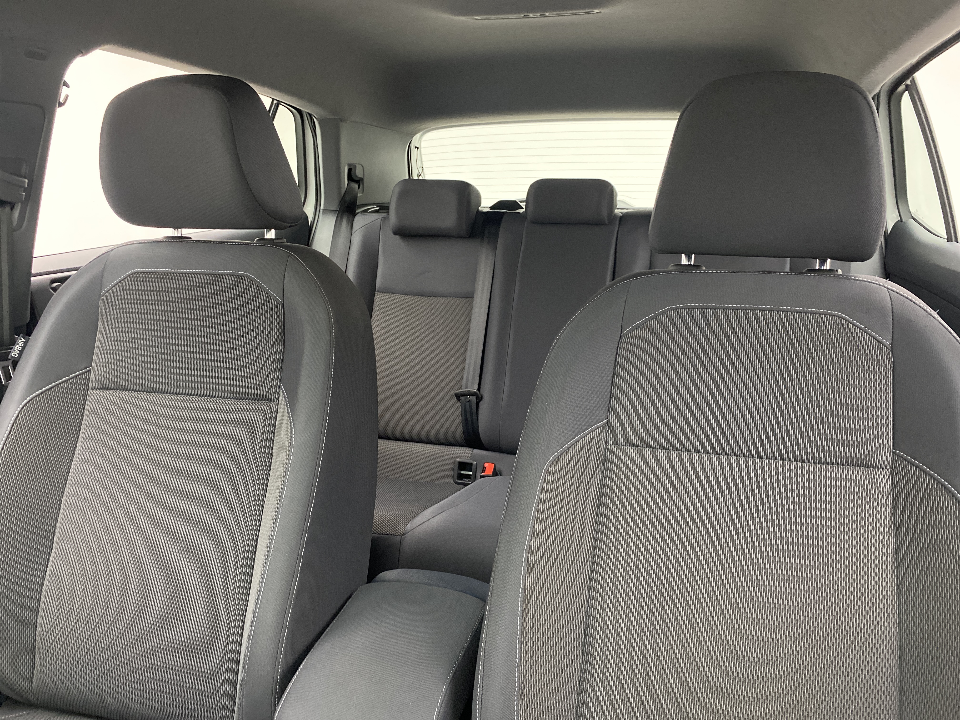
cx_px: 480
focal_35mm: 26
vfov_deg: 53.1
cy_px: 360
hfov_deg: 67.3
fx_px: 721
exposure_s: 1/30
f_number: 1.8
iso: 640
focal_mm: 4.25
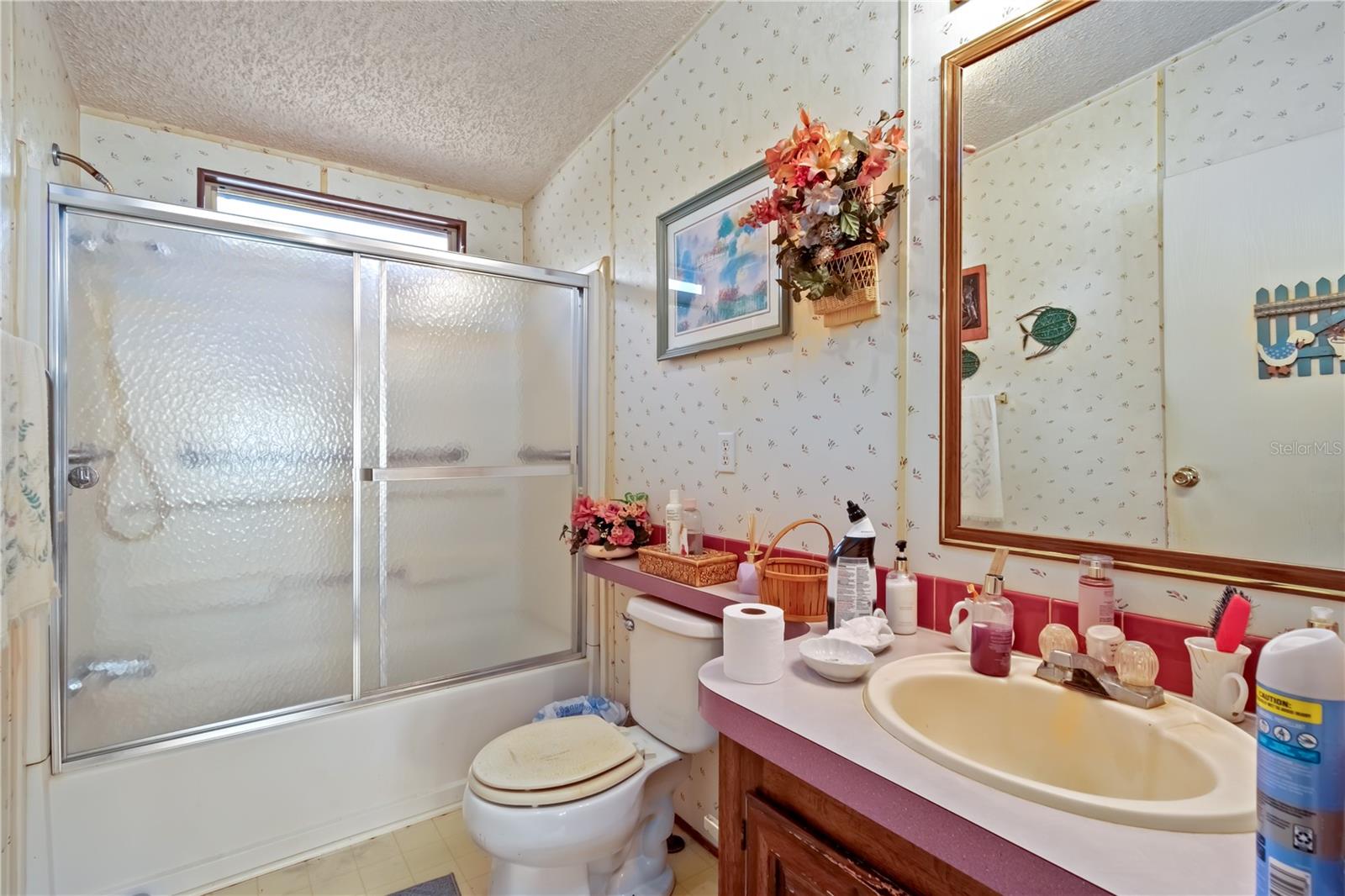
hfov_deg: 100.4
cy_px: 448
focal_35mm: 15
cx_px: 672
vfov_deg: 77.3
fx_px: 560
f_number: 9
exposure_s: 1/1.25
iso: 250
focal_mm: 10
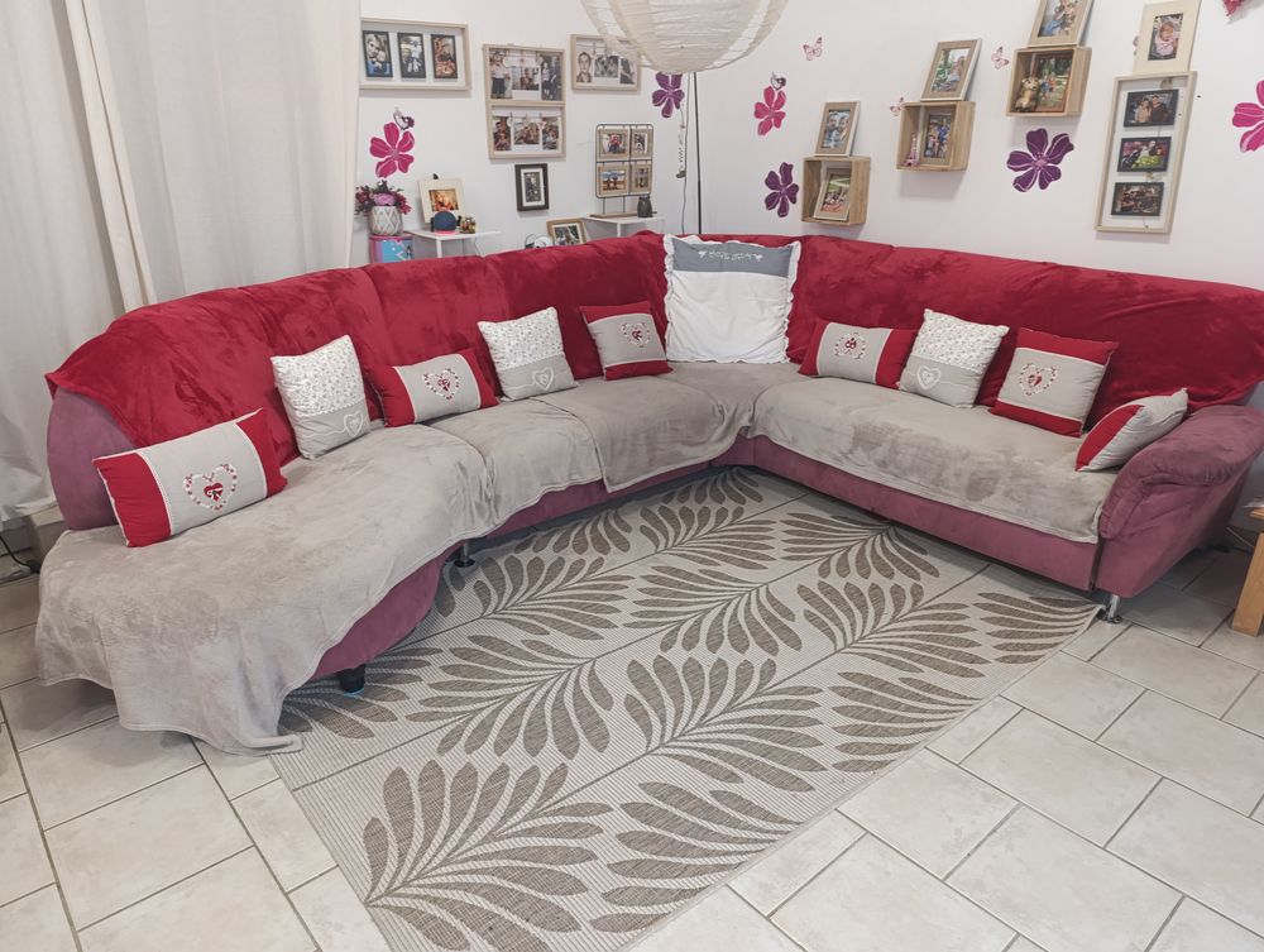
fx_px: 841
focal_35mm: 23
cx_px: 632
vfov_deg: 59.0
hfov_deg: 73.8
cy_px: 476
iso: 1000
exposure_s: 1/33.3
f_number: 1.6
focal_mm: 6.14
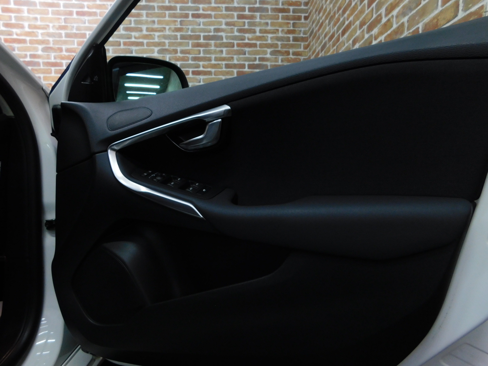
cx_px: 244
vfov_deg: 58.9
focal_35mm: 23
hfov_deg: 73.9
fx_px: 324
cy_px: 183
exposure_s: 1/30
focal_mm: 4
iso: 160
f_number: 3
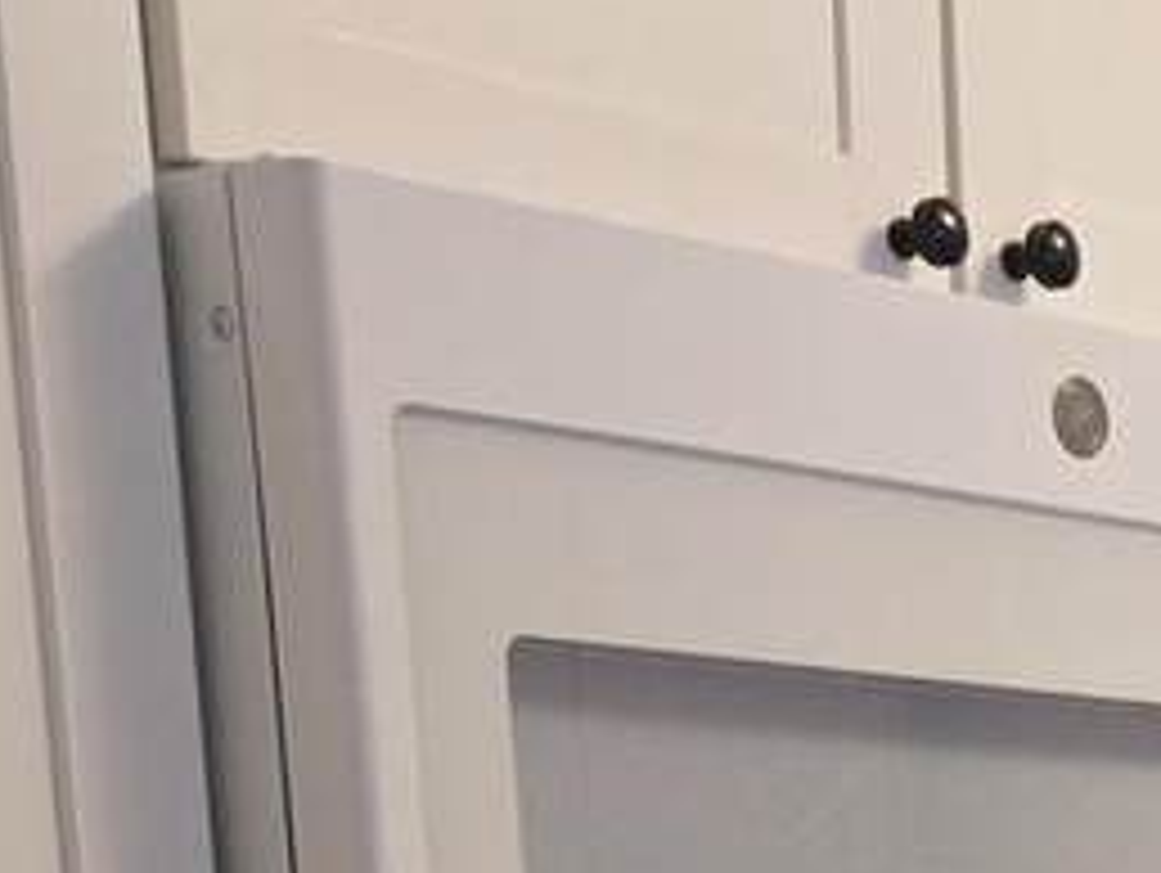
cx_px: 1778
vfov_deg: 11.5
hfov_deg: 15.8
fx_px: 3827
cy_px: 1854
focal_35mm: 114
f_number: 1.8
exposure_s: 1/120
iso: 400
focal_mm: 5.4
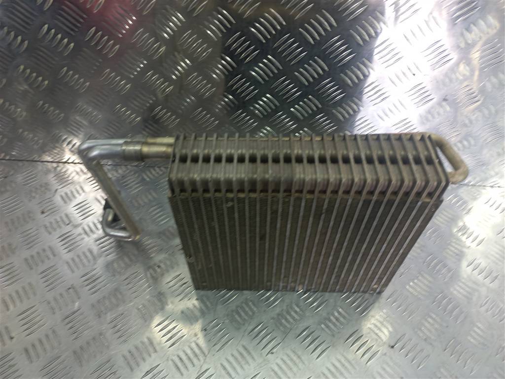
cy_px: 190
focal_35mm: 25
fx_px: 365
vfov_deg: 54.9
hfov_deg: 69.4
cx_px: 252
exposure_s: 1/50
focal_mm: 4.6
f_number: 1.8
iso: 40
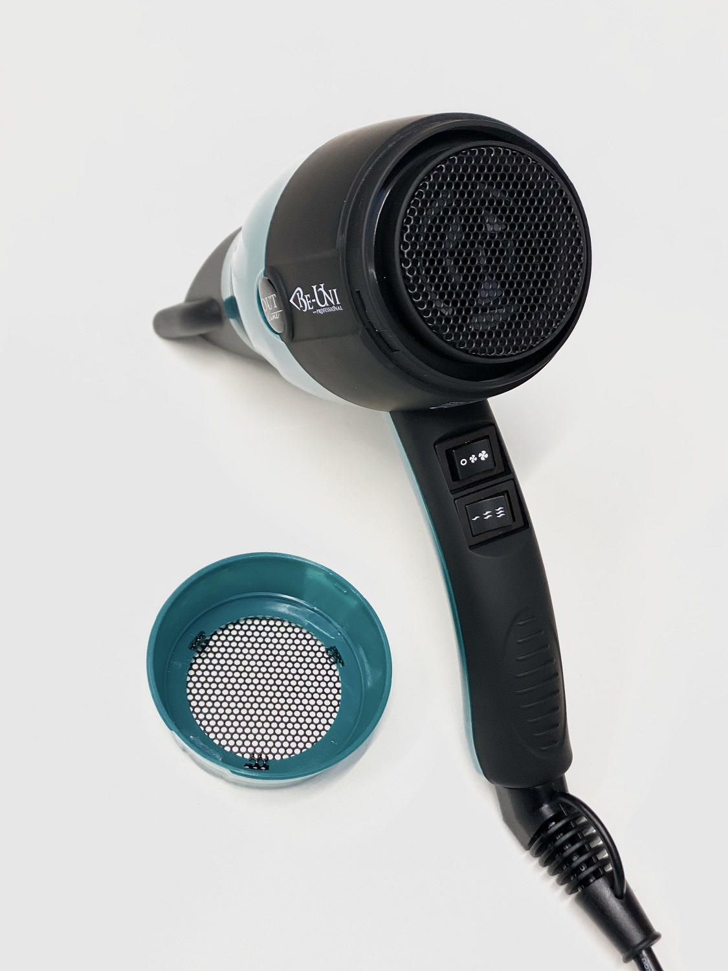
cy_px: 486
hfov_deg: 28.0
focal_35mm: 52
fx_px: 1458
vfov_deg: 36.8
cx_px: 364
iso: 80
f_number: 2
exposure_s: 1/100
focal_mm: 6
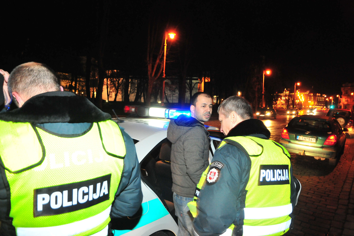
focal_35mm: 24
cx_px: 177
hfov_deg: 73.7
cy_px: 118
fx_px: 236
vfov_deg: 53.1
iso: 1600
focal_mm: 16
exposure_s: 1/25
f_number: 3.5
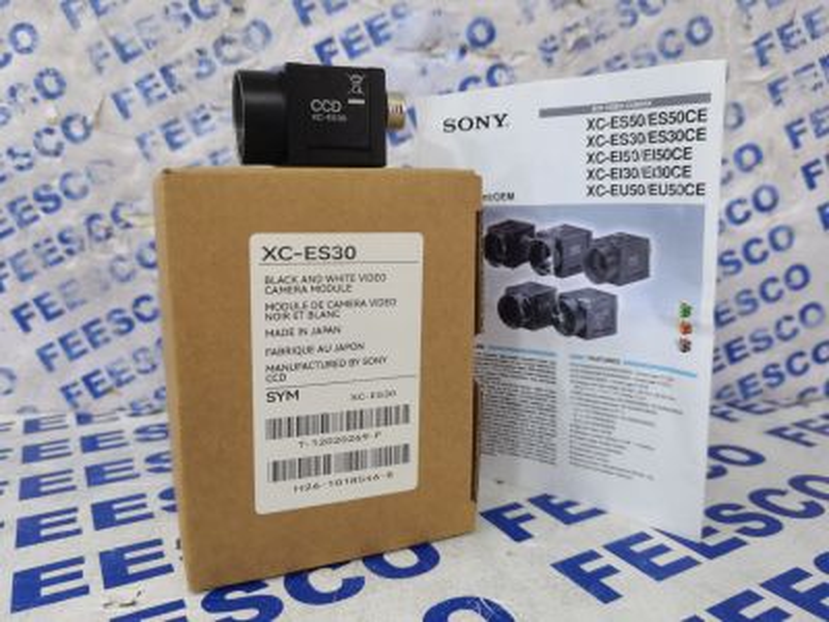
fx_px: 623
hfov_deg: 67.3
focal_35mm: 26
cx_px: 414
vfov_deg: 53.1
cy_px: 311
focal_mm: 5.58
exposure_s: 1/33.3
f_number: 1.8
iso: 500
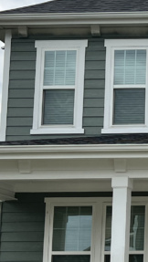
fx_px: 703
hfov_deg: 10.6
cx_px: 329
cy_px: 198
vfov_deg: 21.0
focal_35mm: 101
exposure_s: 1/6993
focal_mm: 5.7
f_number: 1.5
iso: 50
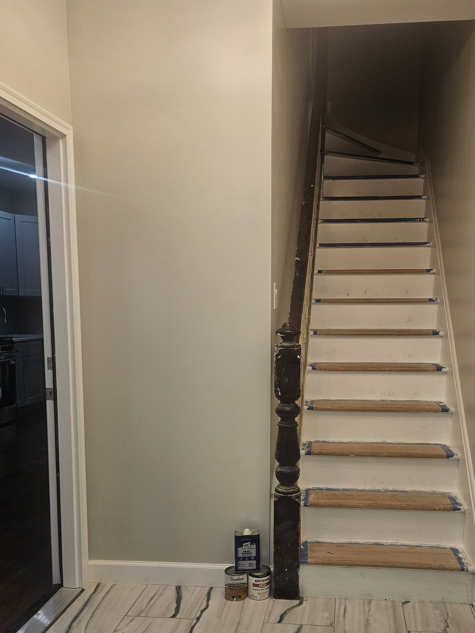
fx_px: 604
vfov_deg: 54.9
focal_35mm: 33
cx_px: 297
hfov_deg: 42.6
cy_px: 387
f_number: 1.8
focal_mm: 5.4
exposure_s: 1/120
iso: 64
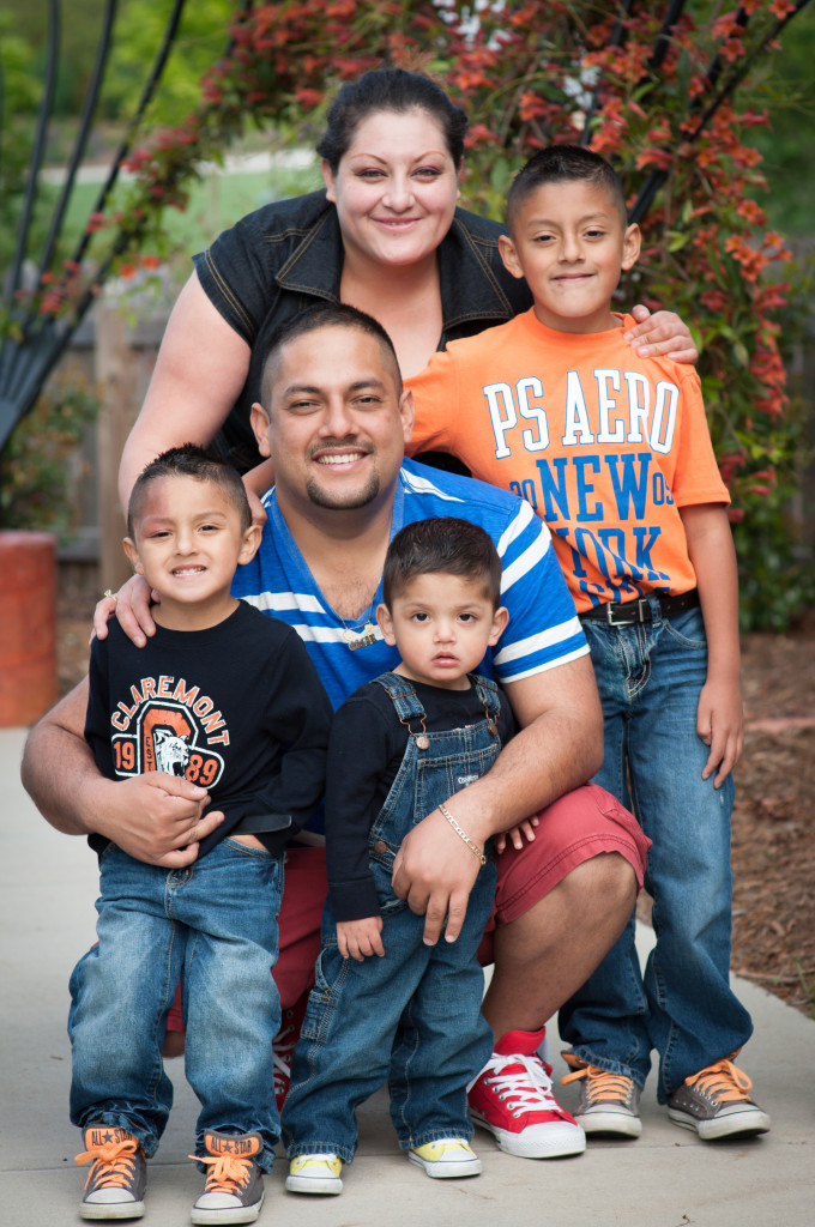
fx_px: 4341
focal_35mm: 128
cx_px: 408
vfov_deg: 16.1
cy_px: 614
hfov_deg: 10.7
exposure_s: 1/640
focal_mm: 85
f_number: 4
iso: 400
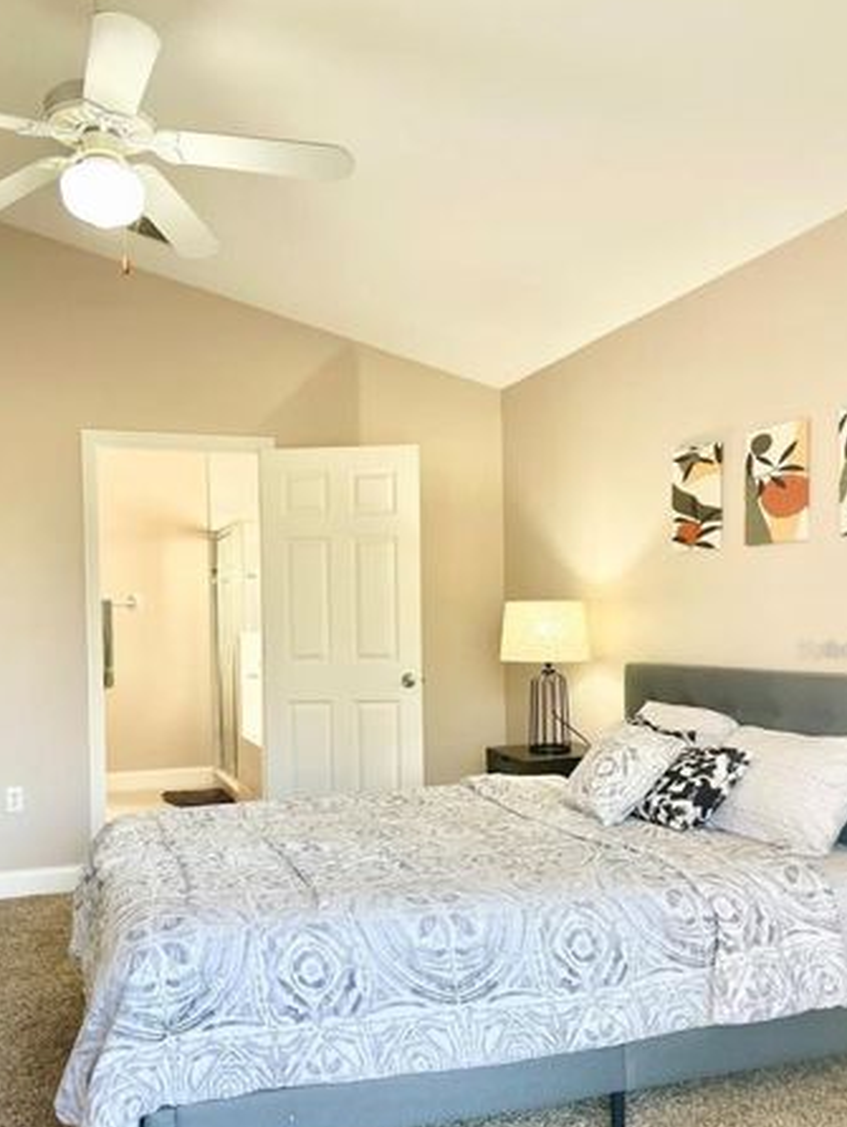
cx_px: 398
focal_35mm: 31
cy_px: 649
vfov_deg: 58.1
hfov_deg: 45.5
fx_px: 1010
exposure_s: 1/120
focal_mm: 4.2
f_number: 1.6
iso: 100
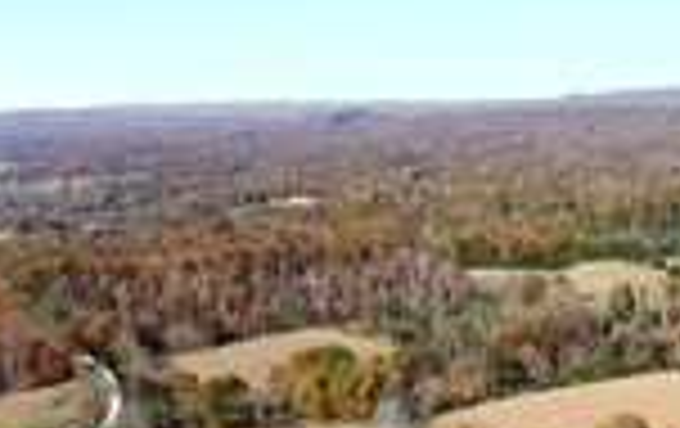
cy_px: 446
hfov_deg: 34.9
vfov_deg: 22.2
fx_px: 1040
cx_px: 558
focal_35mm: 56
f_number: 2.8
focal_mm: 3.61
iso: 100
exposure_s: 1/546
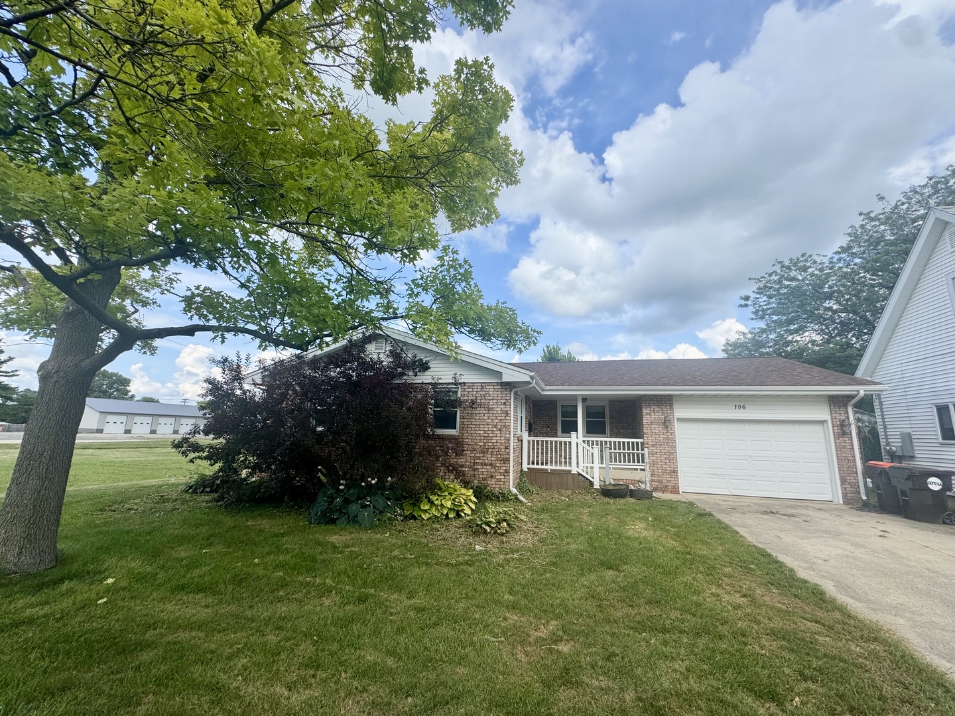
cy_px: 358
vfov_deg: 85.7
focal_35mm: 14
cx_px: 478
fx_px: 386
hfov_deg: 102.1
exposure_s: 1/1323
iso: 50
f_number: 2.2
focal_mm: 2.22
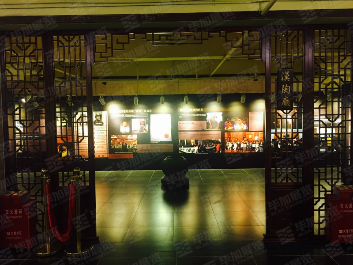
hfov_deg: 61.7
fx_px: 296
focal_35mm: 29
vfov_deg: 48.2
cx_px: 176
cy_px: 132
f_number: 2.2
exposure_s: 1/10
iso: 80
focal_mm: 4.15
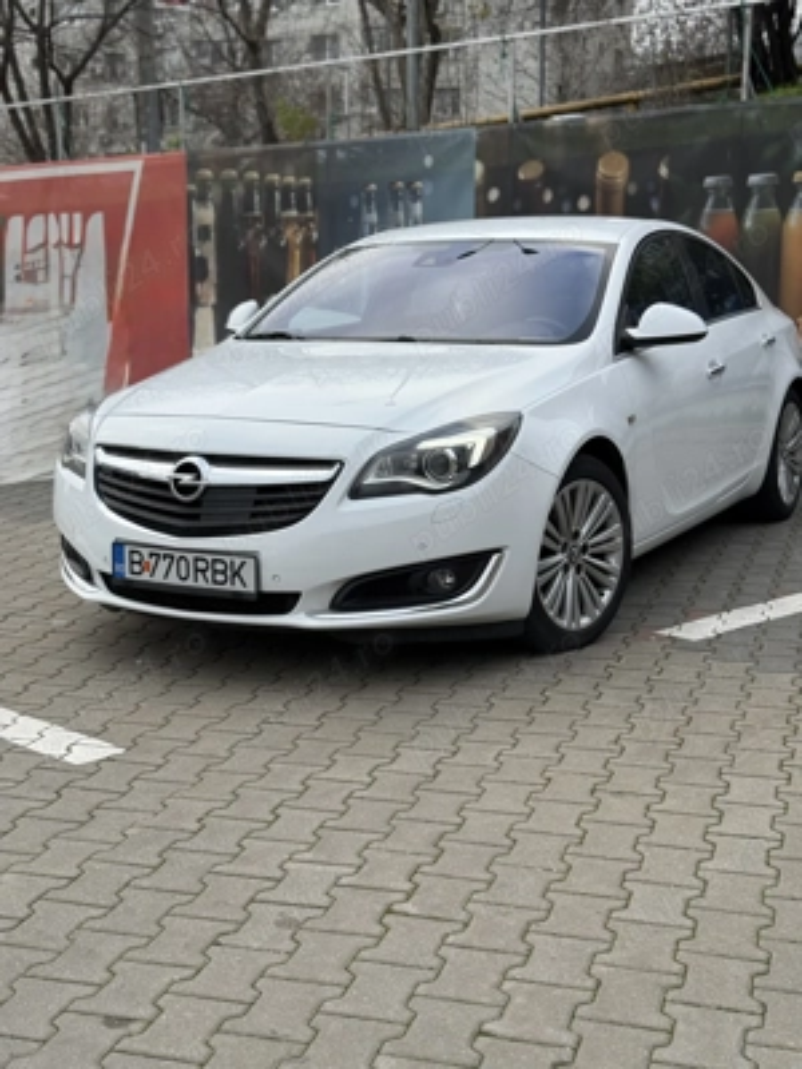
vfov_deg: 39.7
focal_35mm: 48
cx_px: 401
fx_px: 1483
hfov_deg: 30.3
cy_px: 534
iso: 80
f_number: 1.78
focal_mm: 6.76
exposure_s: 1/1167
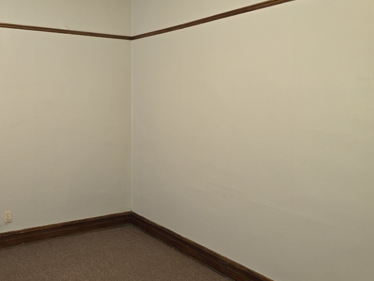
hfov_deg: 52.2
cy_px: 104
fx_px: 367
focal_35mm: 34
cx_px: 106
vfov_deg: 41.5
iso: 125
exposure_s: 1/20
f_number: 1.7
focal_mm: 6.3
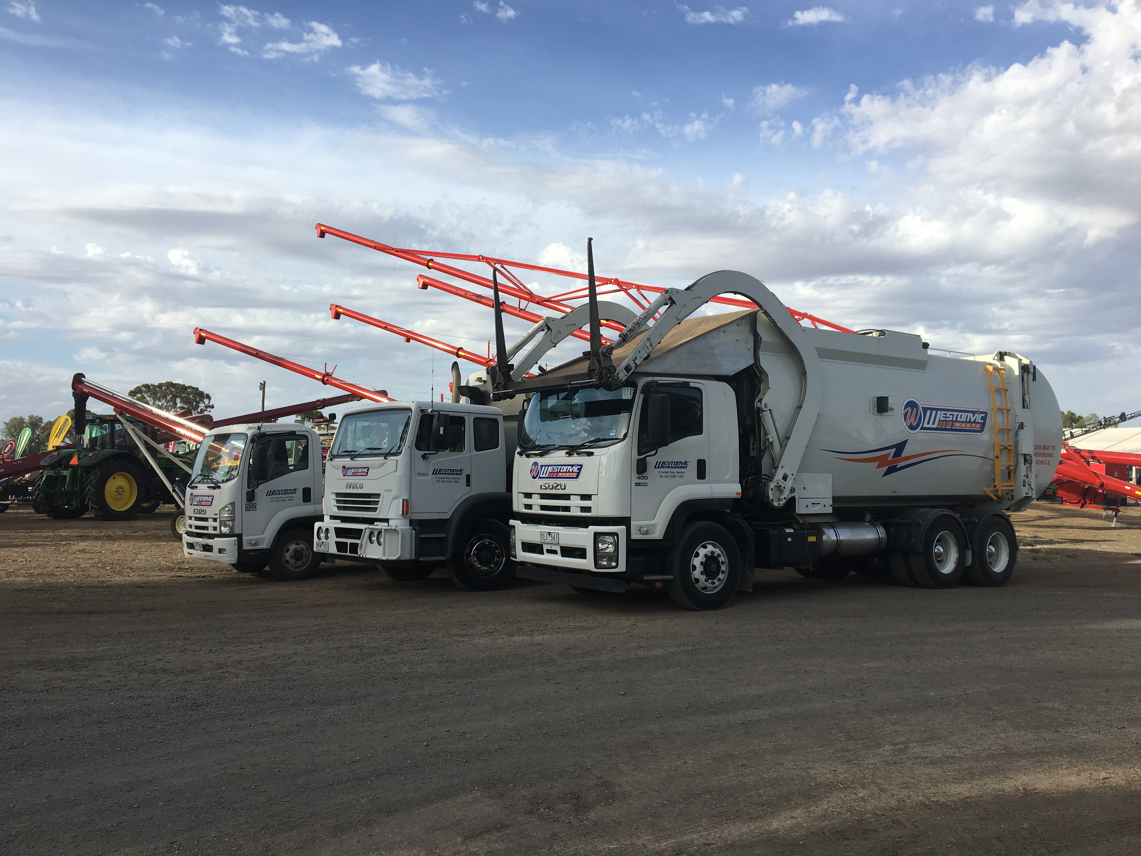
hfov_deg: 61.7
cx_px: 570
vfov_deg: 48.2
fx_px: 956
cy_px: 428
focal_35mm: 29
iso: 25
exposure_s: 1/1241
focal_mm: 4.15
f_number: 2.2
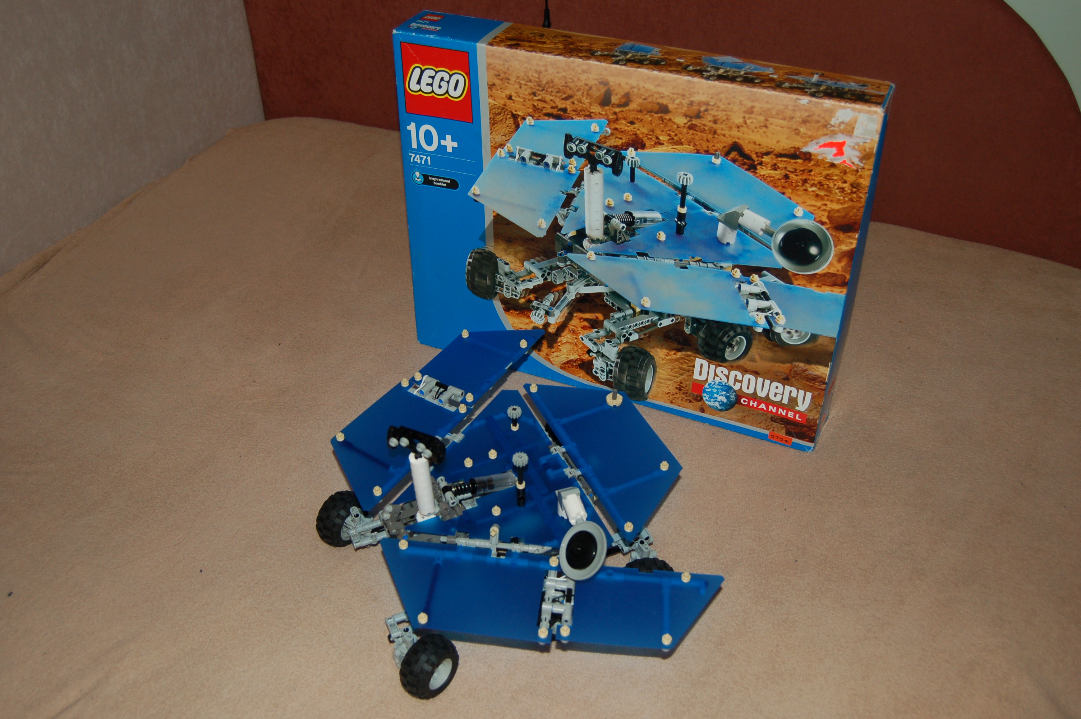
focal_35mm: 34
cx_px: 540
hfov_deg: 55.1
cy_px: 360
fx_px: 1035
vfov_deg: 38.3
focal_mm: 23
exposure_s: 1/60
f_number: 3.8
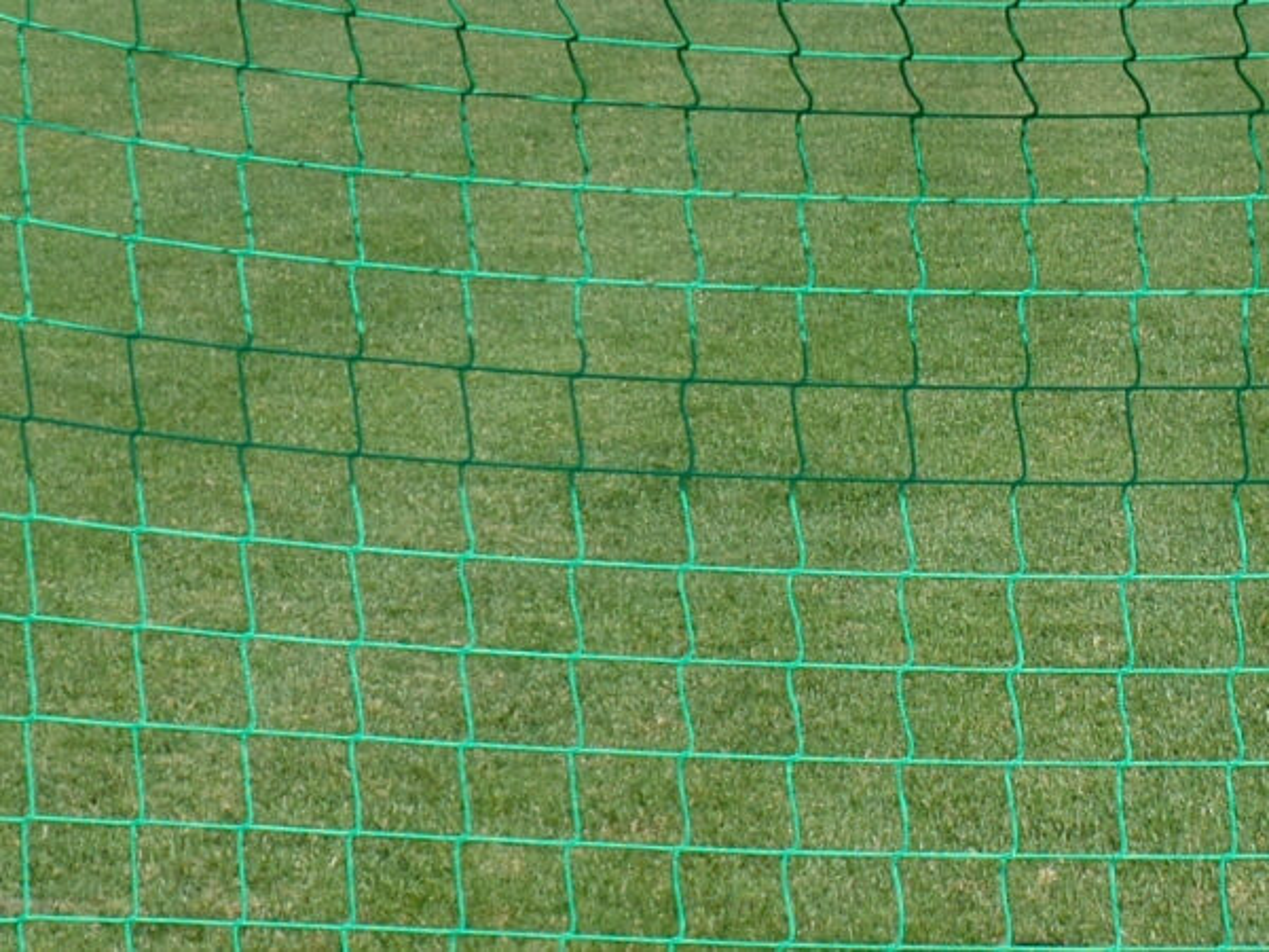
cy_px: 476
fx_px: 1906
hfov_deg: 36.8
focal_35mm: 52
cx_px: 634
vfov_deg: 28.0
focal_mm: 9.2
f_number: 3.4
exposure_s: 1/1000
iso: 80
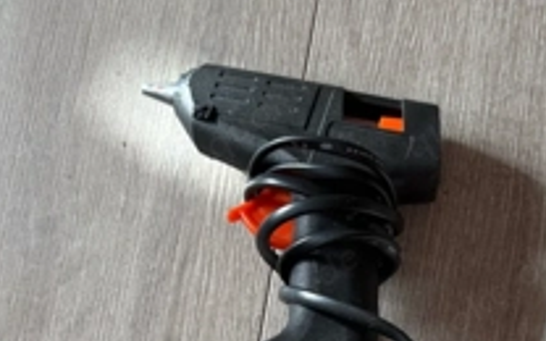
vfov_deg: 23.5
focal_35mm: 53
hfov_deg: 38.0
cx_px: 339
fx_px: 789
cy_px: 333
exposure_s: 1/122
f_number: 1.6
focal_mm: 5.96
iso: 64
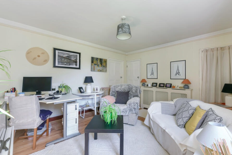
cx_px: 119
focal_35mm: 15
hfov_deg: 100.3
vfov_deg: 77.4
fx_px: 97
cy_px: 80
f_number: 16
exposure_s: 1/1.43
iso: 200
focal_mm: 13
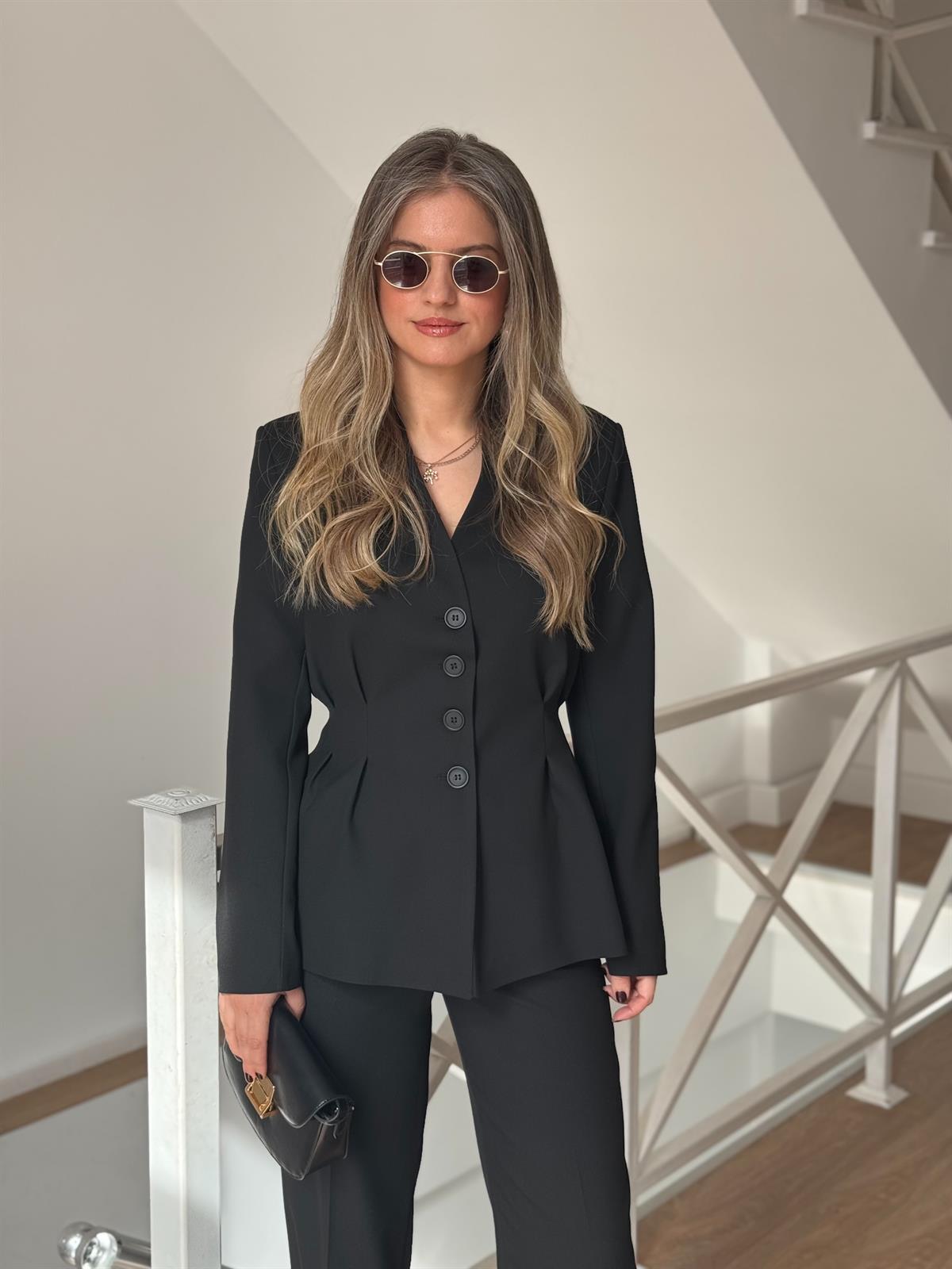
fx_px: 1760
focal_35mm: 48
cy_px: 634
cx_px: 476
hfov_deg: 30.3
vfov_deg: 39.7
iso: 64
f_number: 1.78
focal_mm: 6.76
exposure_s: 1/202
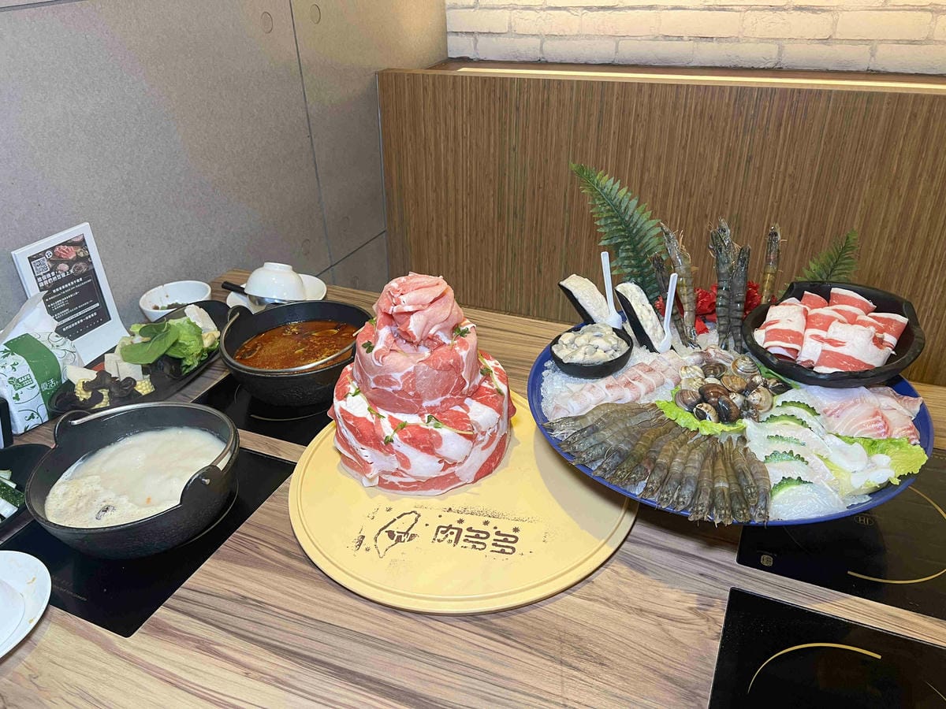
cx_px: 473
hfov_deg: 67.3
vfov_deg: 53.1
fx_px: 711
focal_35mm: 26
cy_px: 354
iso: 125
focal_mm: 5.7
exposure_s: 1/60
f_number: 1.5
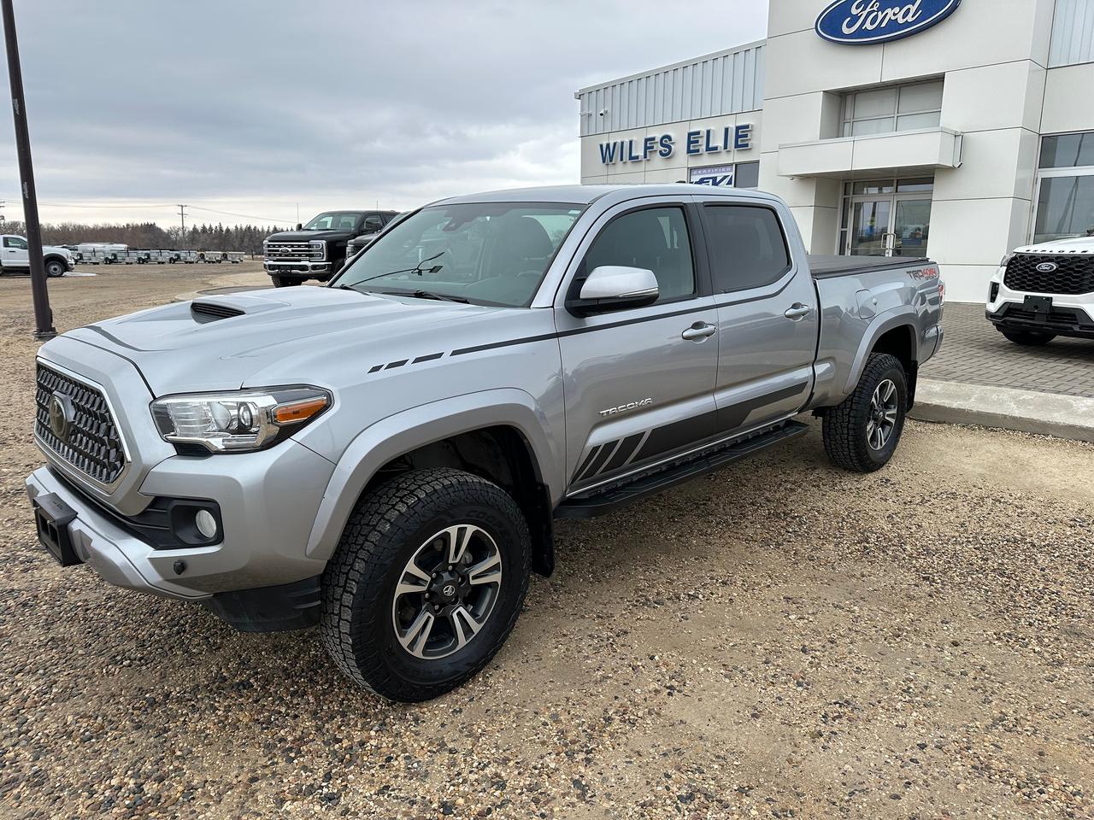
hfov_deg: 71.6
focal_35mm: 24
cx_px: 547
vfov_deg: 56.8
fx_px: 758
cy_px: 410
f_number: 1.78
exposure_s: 1/999
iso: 80
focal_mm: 6.86
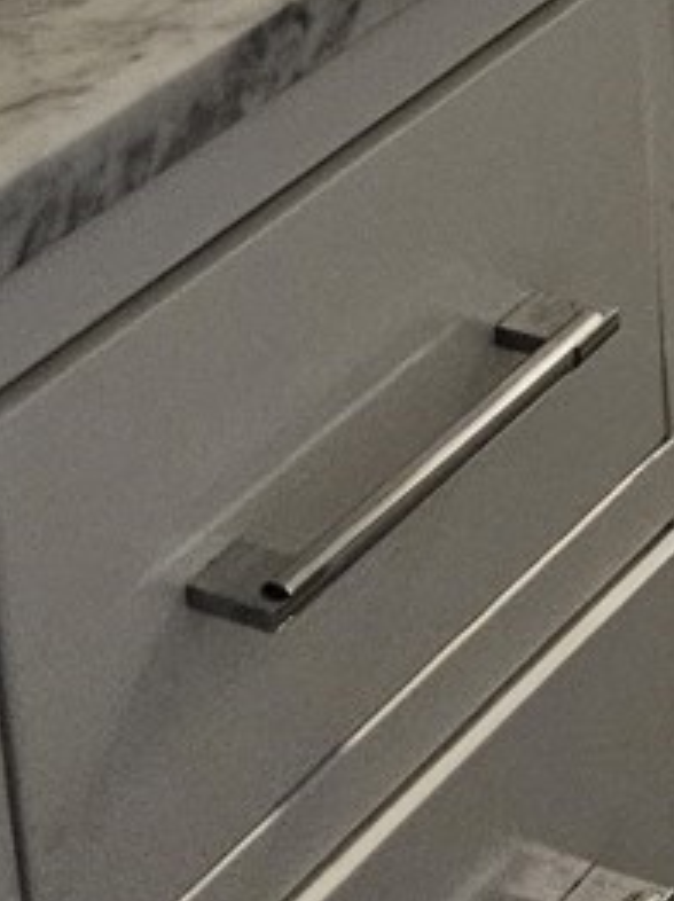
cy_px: -963
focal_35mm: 135
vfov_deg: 12.6
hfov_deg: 10.1
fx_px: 3510
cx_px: 1369
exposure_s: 1/120
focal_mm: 5.4
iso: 640
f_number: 1.8
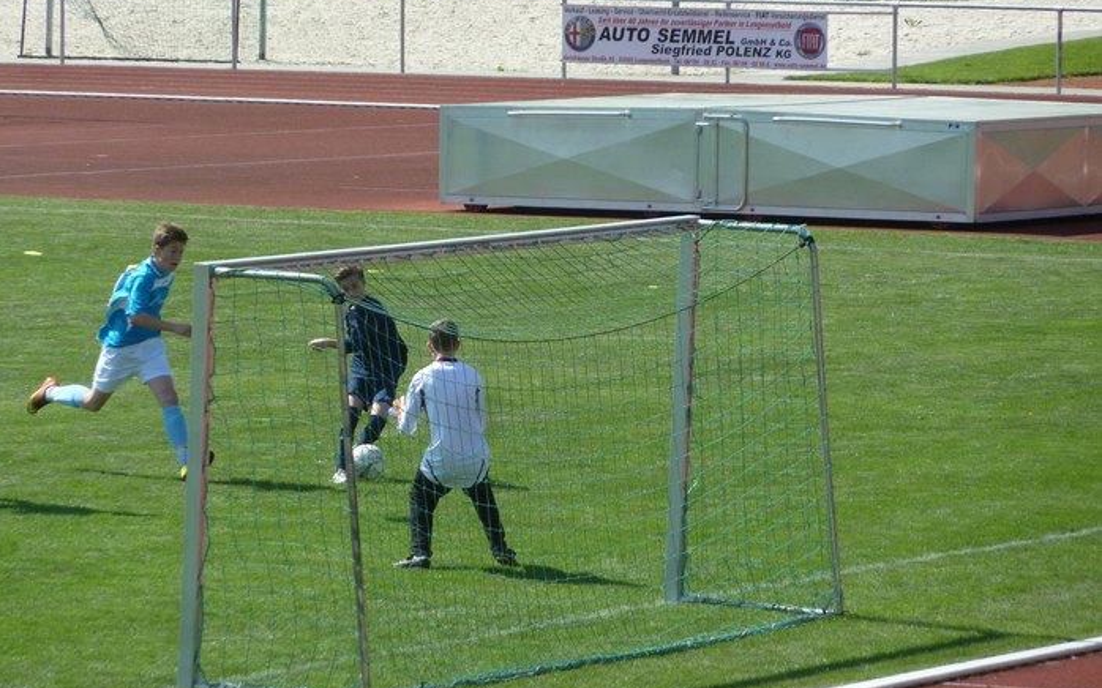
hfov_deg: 6.6
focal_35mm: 319
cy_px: 316
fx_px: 9579
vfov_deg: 4.1
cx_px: 551
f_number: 4.9
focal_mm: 49.2
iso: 160
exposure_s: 1/500
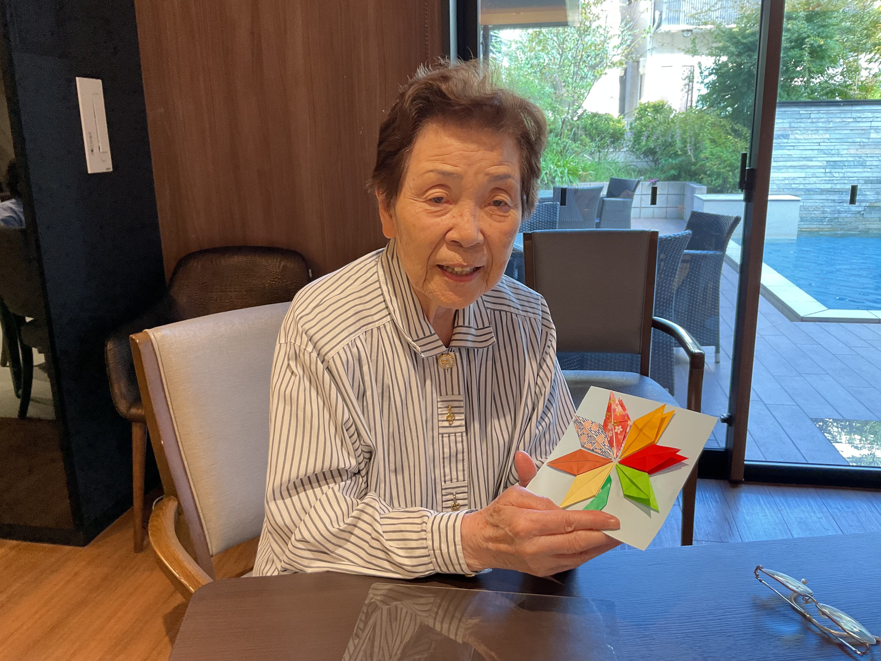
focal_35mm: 29
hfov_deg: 61.7
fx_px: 738
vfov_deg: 48.2
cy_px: 330
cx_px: 440
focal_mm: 3
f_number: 1.8
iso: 80
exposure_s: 1/60
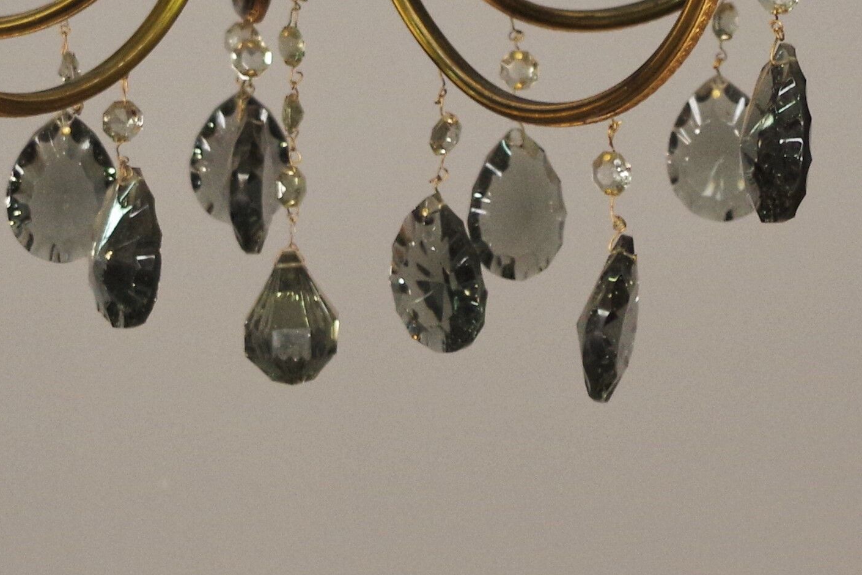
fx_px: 3974
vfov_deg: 8.0
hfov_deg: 12.4
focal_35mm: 166
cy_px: -421
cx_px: 314
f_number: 4
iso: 400
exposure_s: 1/60
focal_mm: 26.25
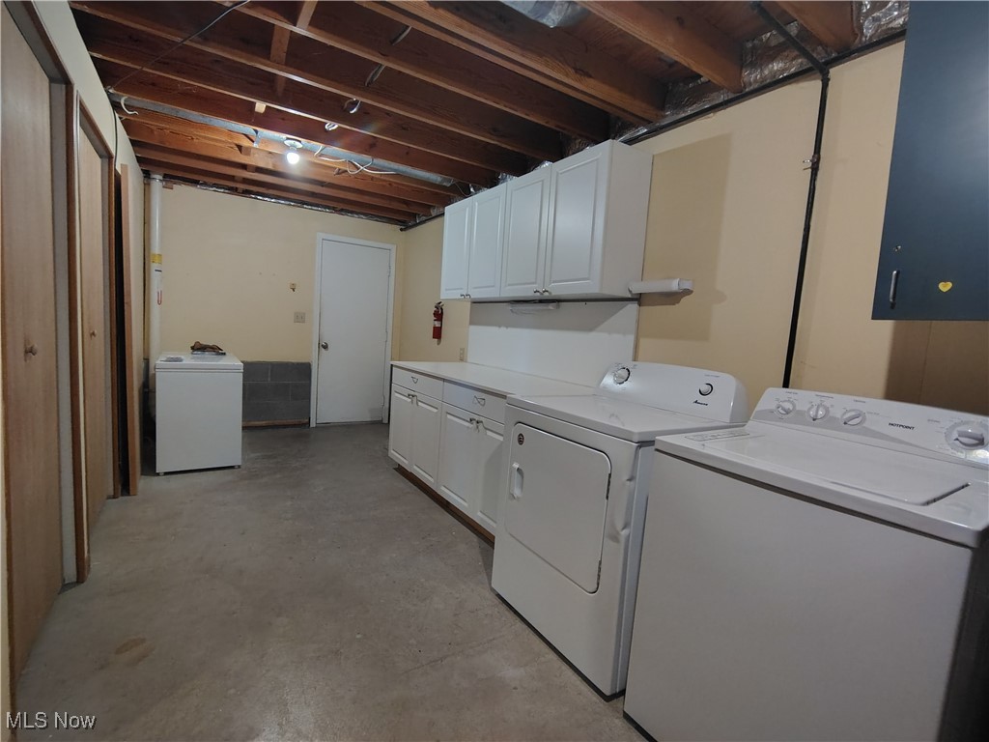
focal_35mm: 16
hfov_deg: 94.5
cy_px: 371
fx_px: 457
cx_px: 494
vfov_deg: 78.1
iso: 1144
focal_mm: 2.13
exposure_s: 1/24
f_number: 2.2
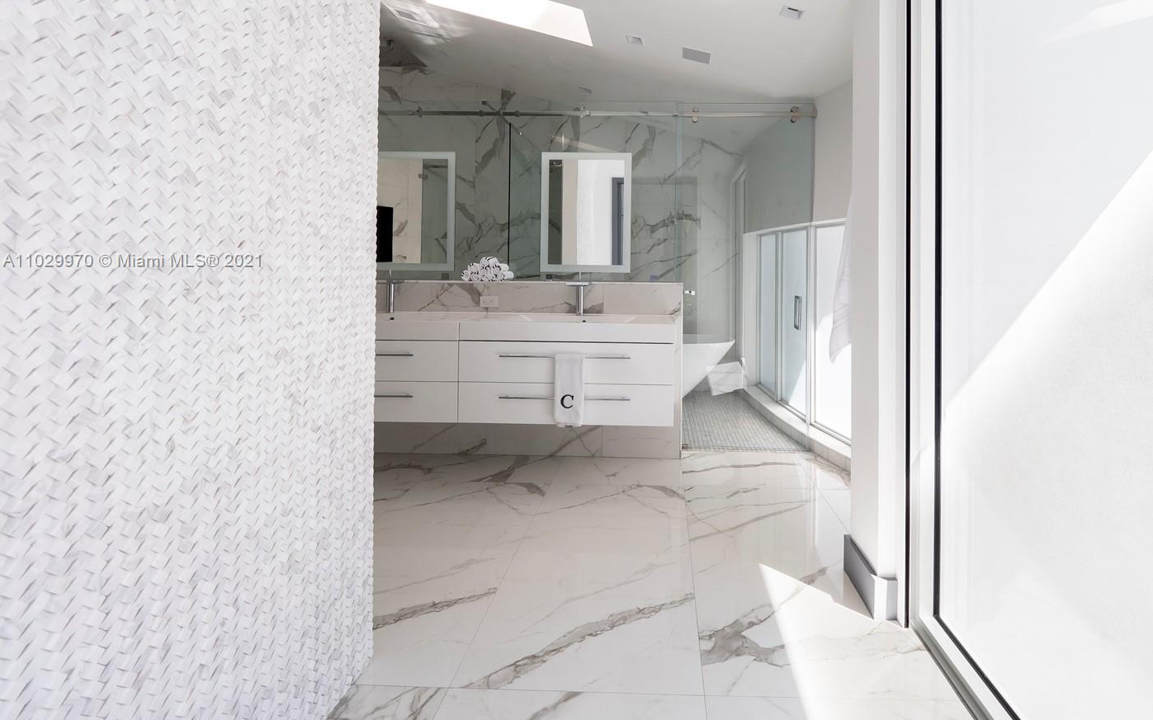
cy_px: 261
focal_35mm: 17
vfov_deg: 66.8
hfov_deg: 93.7
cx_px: 659
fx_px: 534
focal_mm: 7
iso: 400
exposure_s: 1/125
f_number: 5.6
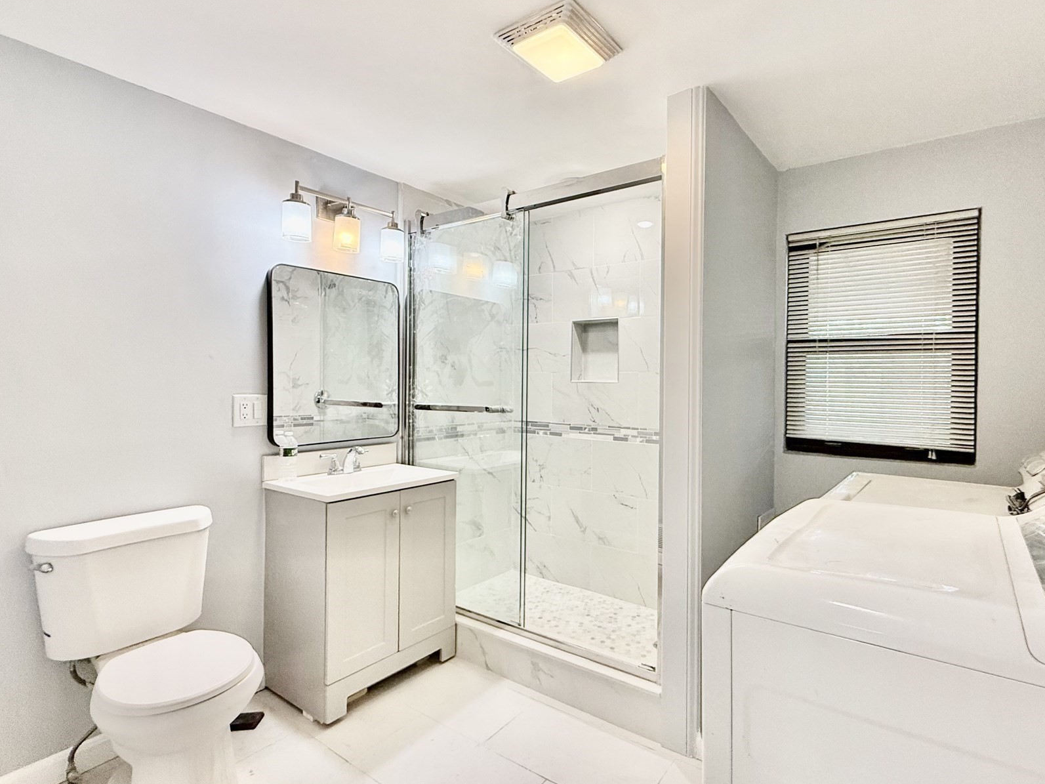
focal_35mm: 18
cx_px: 604
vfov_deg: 71.6
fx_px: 543
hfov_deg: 87.1
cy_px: 389
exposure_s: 1/120
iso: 160
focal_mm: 2.22
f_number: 2.2
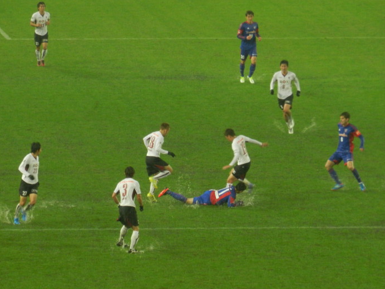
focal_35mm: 503
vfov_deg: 3.0
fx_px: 5594
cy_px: 148
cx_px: 192
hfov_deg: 3.9
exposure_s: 1/60
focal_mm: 77.3
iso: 560
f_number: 5.6
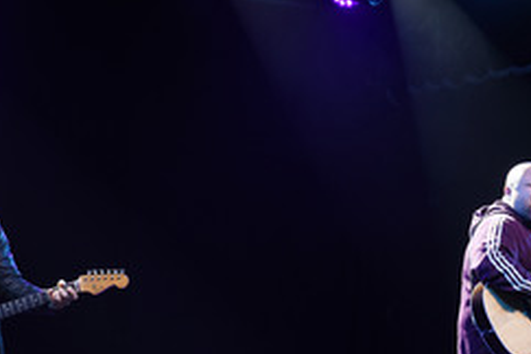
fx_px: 2050
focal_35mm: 139
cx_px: 268
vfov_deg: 9.8
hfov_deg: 14.8
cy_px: 291
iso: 320
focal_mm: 75
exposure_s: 1/80
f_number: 5.6
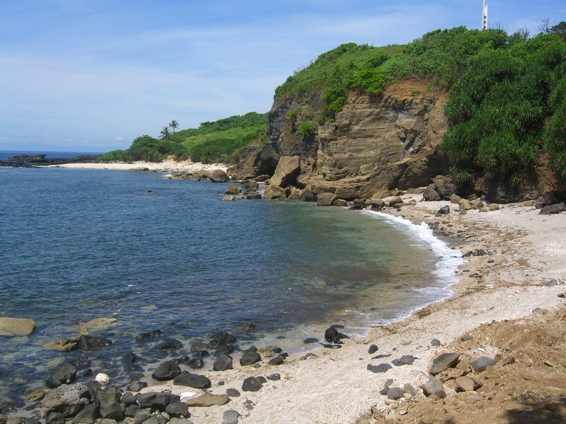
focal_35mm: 38
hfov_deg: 49.0
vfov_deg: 37.7
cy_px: 212
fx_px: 621
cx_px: 283
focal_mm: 7.9
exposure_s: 1/250
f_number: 8
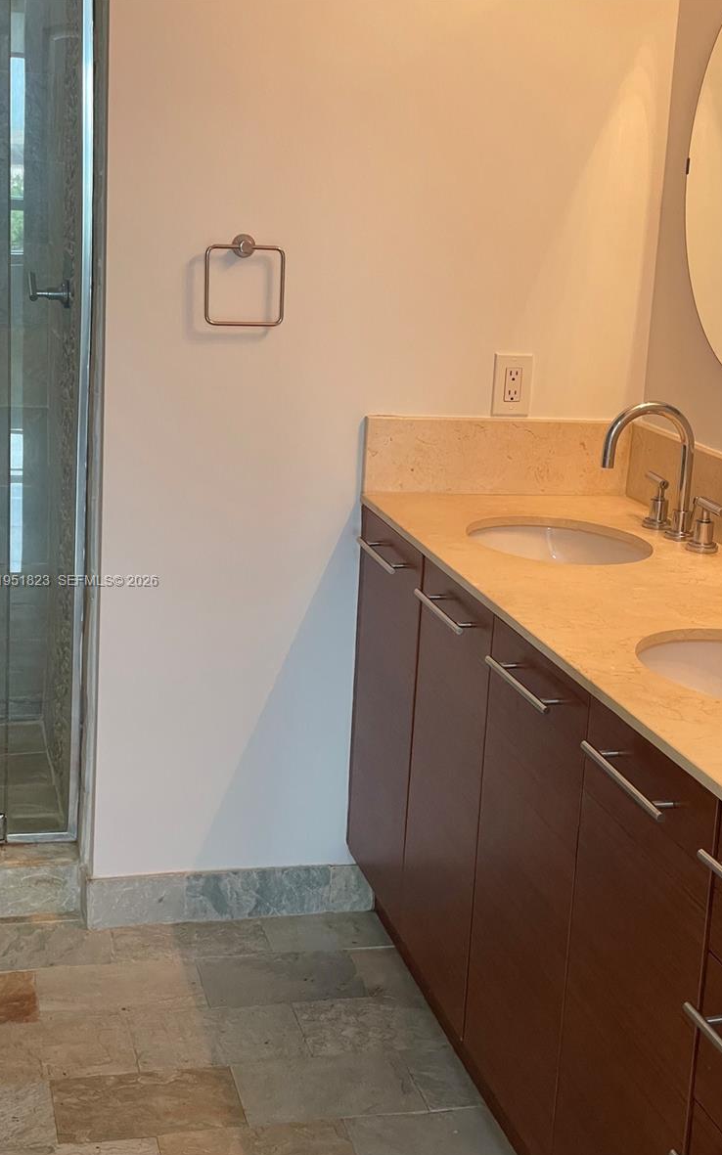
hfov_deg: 23.1
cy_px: 582
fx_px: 1763
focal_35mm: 56
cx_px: 417
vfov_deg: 36.3
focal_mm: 6
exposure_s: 1/120
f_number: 2
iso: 200
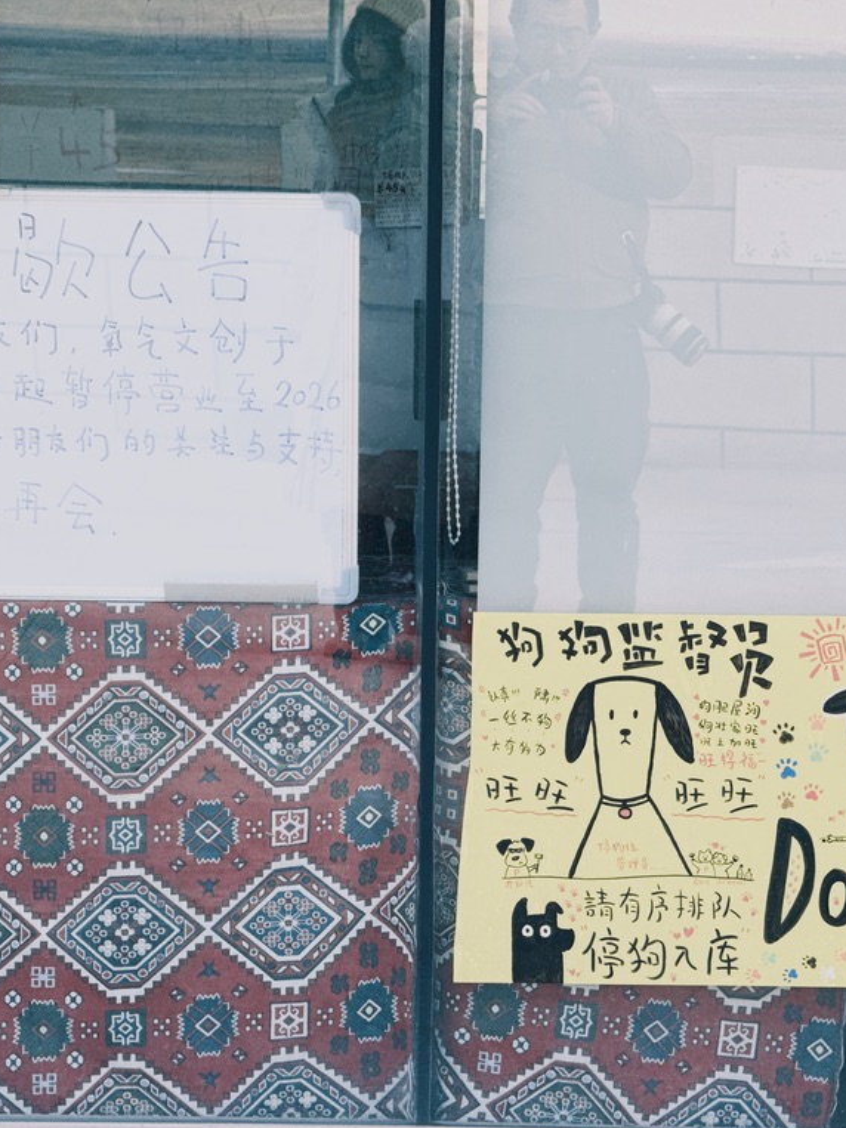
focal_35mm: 161
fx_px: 5248
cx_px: 534
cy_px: 566
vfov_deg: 12.3
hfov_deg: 9.2
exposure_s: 1/246
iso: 40
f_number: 2.8
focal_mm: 15.66
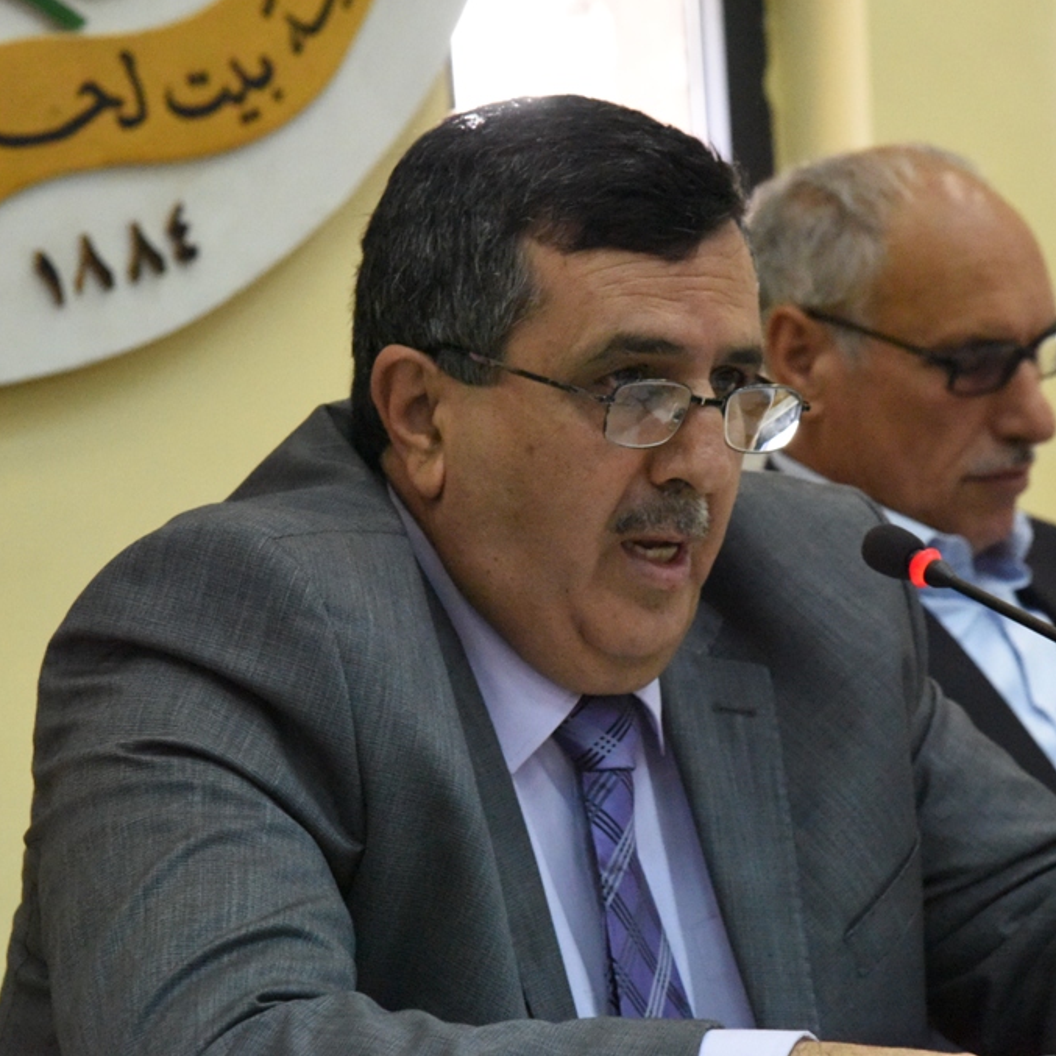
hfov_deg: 12.9
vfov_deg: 12.9
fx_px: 4659
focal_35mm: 135
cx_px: 541
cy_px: 528
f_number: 9
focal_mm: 105
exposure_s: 1/320
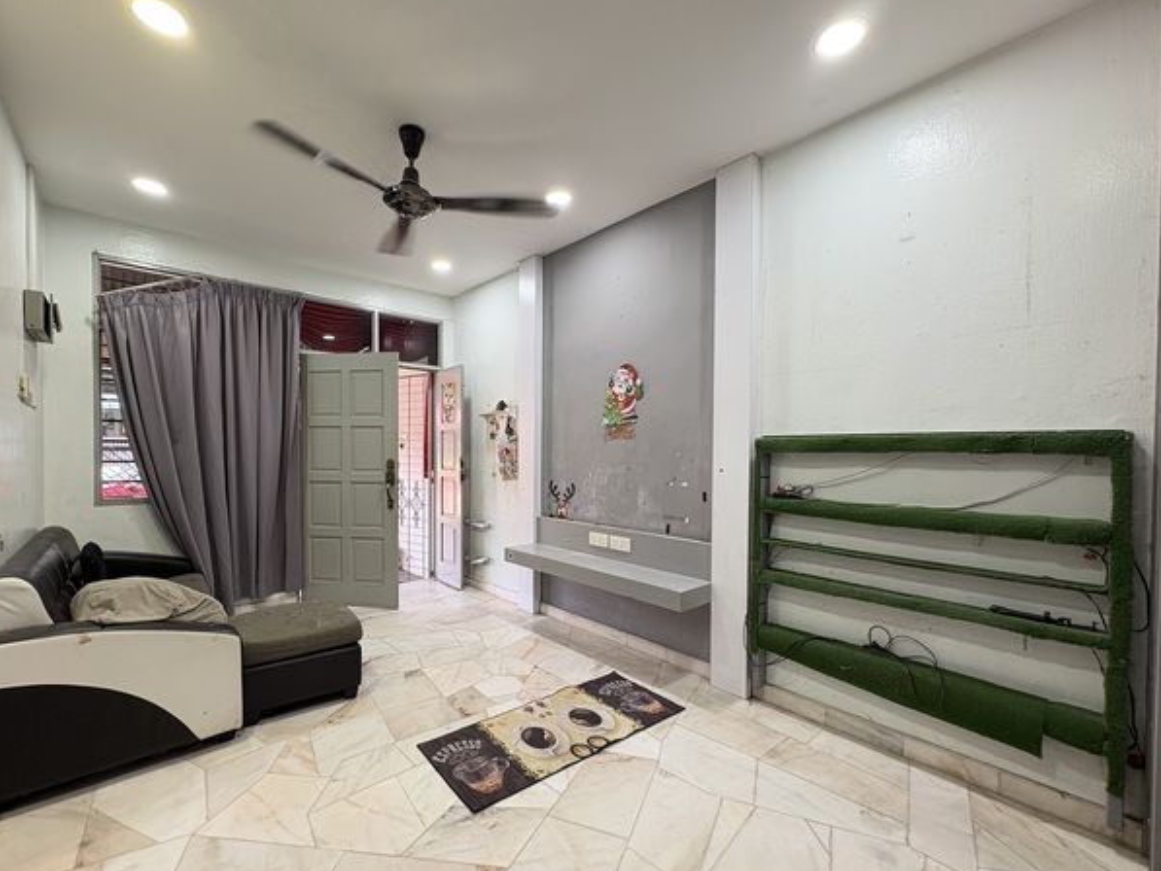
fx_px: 503
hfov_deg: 98.0
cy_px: 461
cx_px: 543
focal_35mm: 15
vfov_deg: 81.7
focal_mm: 2.22
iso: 160
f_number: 2.2
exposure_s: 1/50
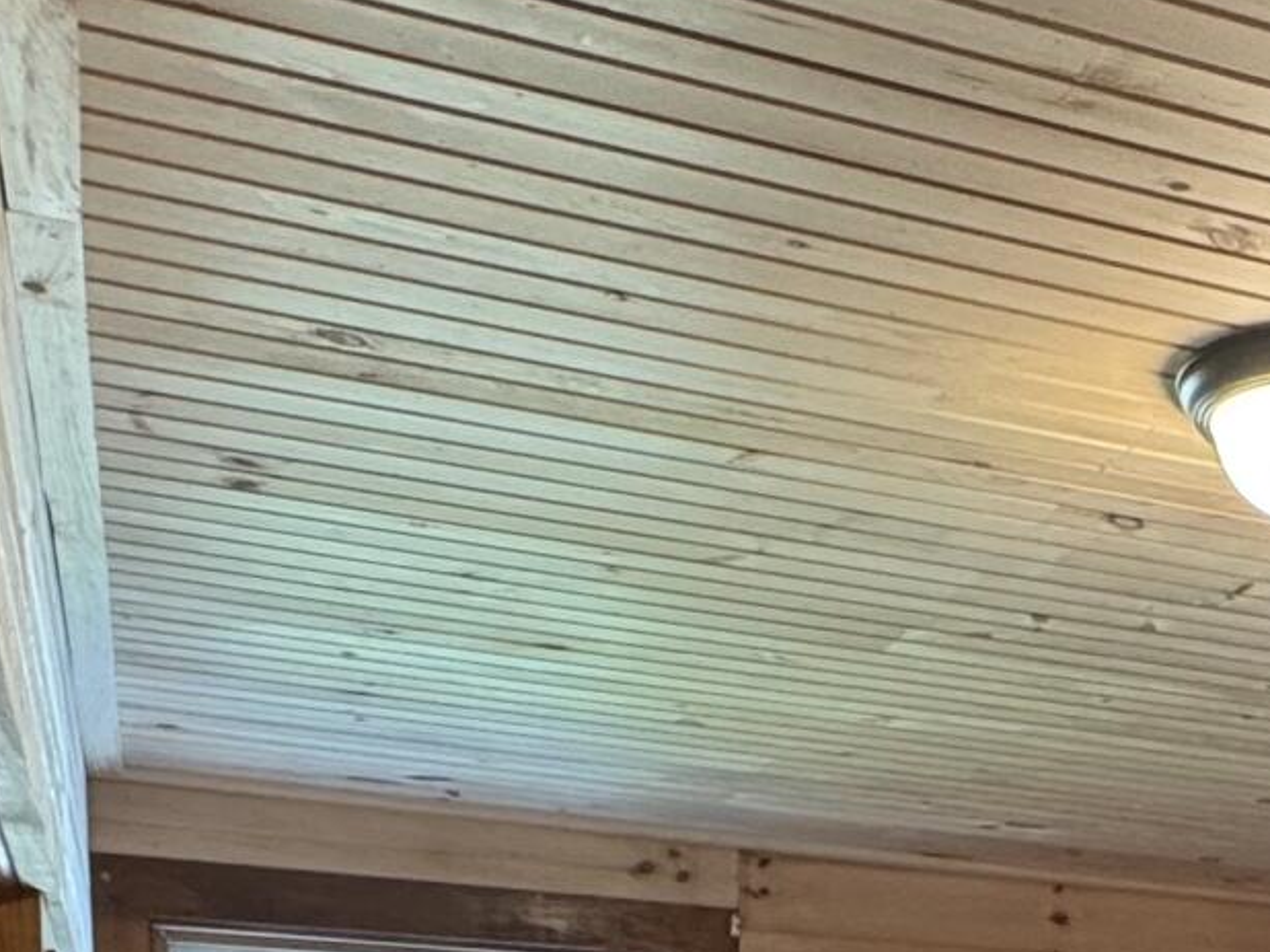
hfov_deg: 25.6
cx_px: 1523
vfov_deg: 19.1
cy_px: 1402
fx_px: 2494
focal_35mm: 68
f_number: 2.2
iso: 250
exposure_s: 1/60
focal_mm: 2.22
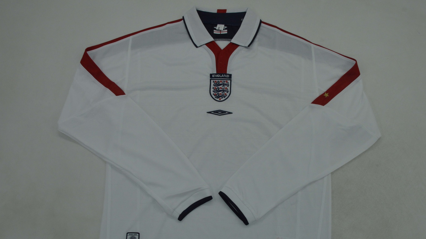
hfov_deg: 50.5
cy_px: 159
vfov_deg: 29.5
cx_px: 222
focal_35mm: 40
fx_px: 452
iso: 400
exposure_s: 1/200
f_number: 14
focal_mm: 22
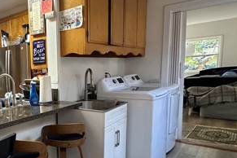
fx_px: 211
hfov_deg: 50.2
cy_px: 100
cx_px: 12
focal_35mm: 32
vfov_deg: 40.8
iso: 320
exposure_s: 1/60
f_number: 2.2
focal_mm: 2.22
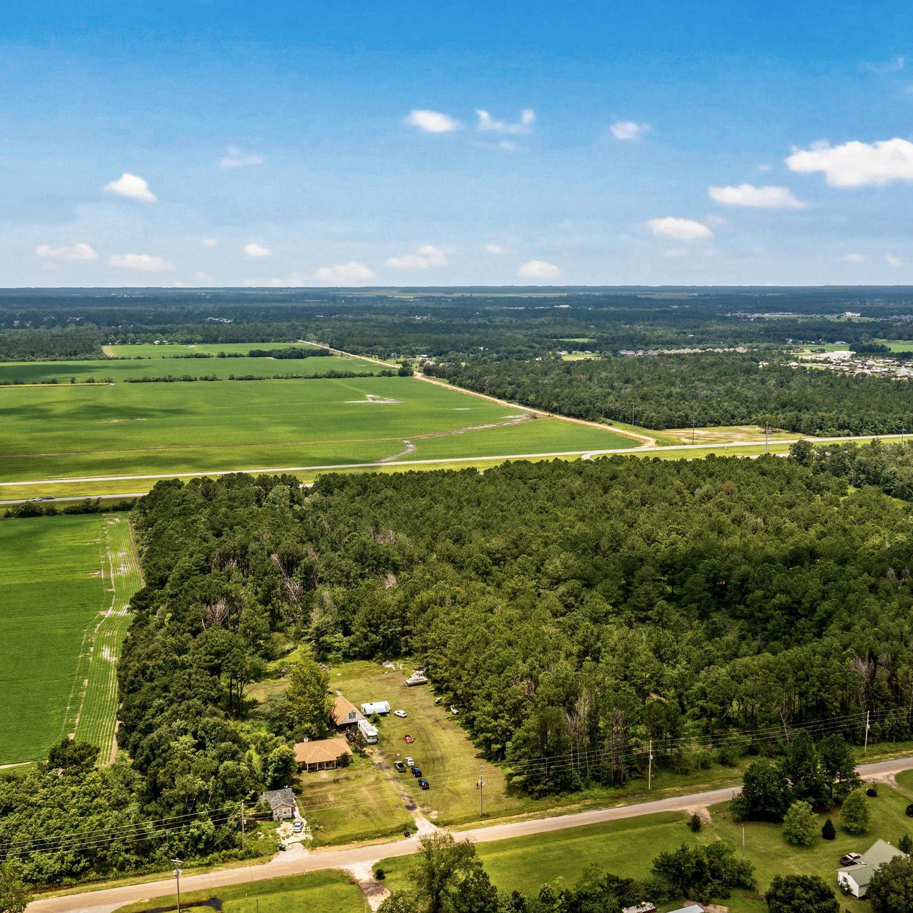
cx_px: 458
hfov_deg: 46.0
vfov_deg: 46.0
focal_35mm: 36
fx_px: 1074
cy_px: 454
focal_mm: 10.26
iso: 100
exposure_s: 1/160
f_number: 5
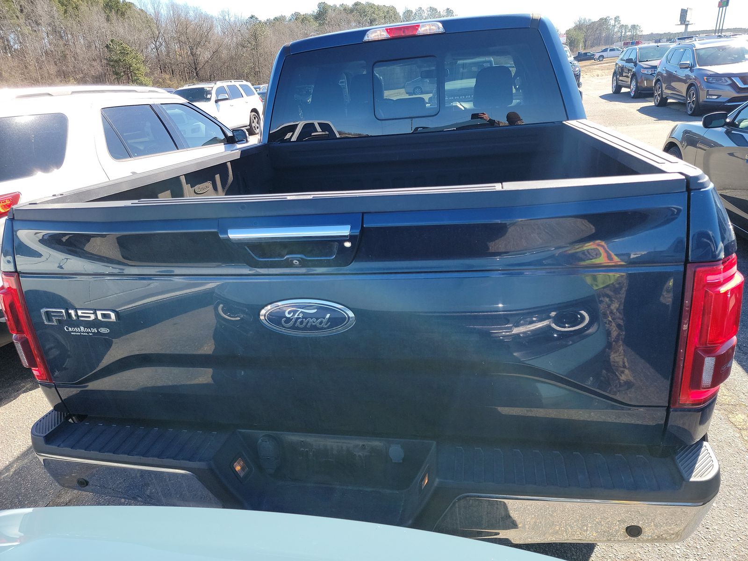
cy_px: 280
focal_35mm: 24
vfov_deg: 56.8
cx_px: 374
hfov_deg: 71.6
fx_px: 519
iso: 50
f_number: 1.8
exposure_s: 1/251
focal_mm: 6.7
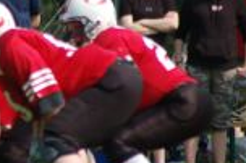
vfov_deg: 1.4
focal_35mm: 981
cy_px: 139
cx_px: -100
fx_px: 6696
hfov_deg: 2.1
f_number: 5.3
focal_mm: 220
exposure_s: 1/1000
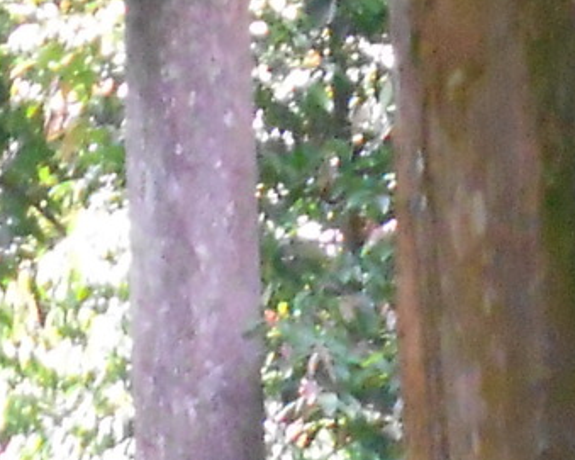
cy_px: 1504
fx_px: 8047
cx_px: 336
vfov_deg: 3.2
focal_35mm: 473
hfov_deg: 4.1
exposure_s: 1/125
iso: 800
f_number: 5.8
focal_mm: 13.5
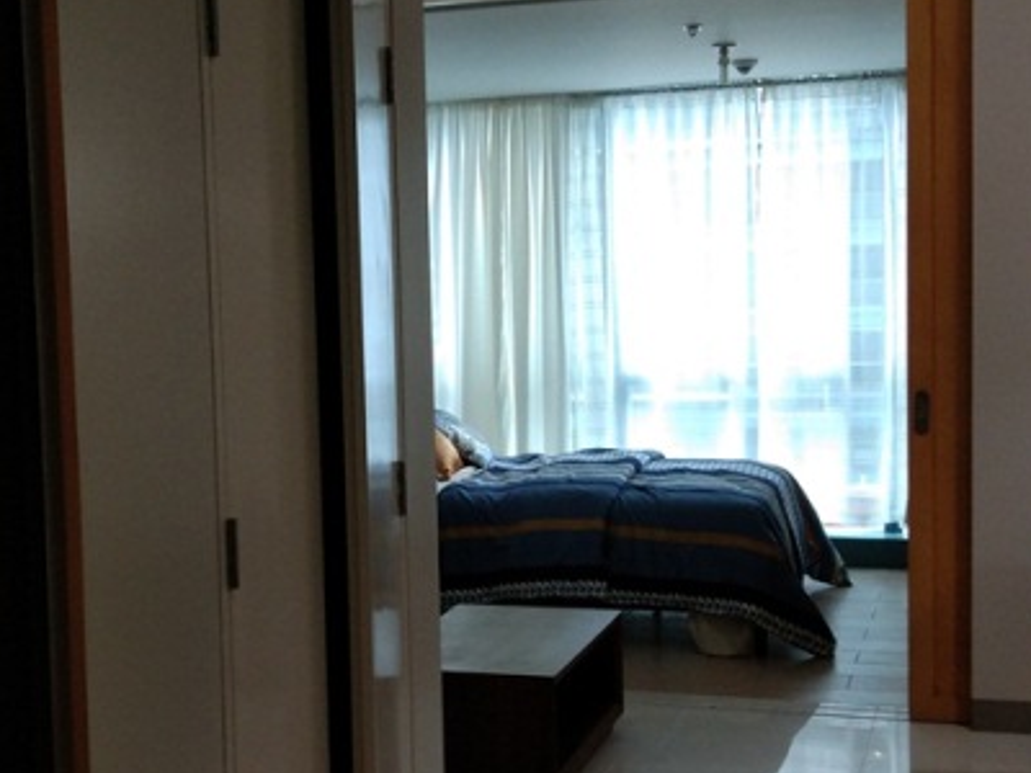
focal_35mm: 62
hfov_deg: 31.2
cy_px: 407
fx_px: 1847
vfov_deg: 23.6
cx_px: 448
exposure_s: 1/33.3
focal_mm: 3.69
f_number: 2.2
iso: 100
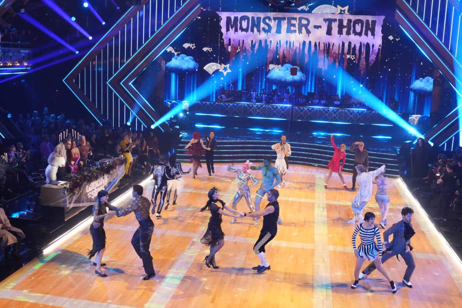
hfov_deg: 53.1
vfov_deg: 36.9
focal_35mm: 36
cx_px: 231
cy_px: 154
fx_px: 462
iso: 5000
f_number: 2.8
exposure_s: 1/500
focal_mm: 24
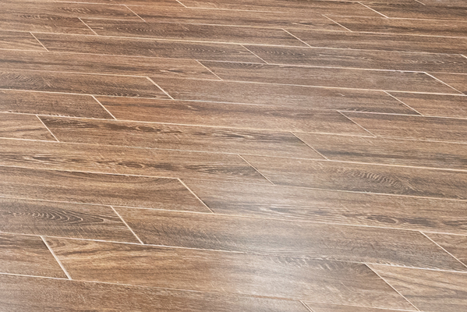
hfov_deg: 16.5
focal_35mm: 85
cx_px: -529
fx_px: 1097
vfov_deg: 13.6
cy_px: -334
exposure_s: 1/1.25
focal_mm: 16.5
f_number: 8
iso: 800
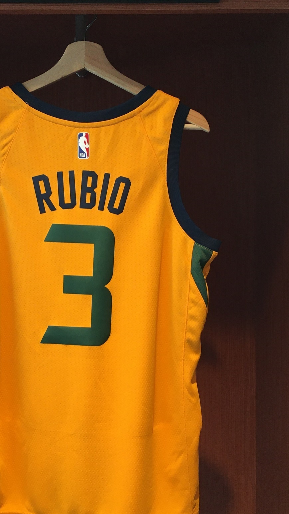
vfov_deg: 49.4
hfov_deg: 28.6
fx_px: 558
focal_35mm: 41
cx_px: 74
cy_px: 248
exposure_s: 1/30
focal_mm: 4.15
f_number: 2.2
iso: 32
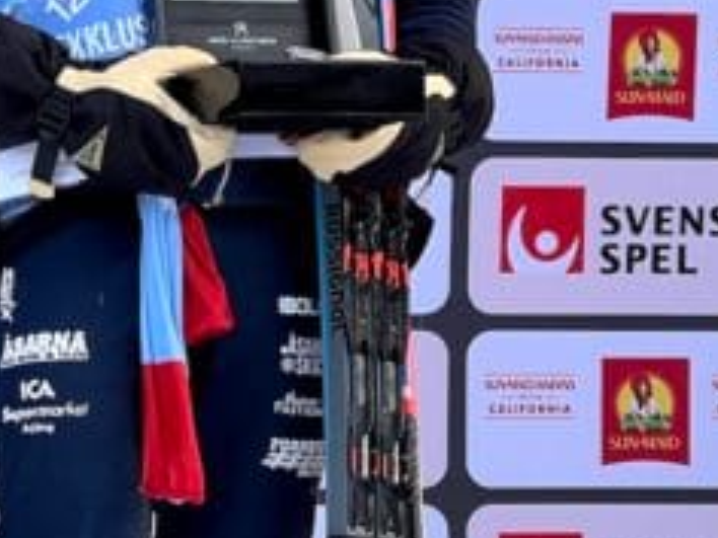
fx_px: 5206
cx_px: 176
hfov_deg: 7.9
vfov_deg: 5.9
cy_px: 24
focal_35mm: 251
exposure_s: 1/147
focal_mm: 9
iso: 32
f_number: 2.8
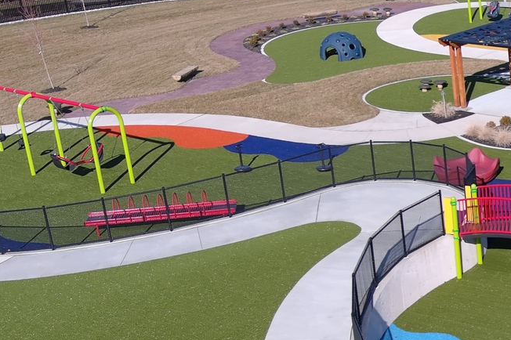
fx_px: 1263
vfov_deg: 15.3
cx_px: 707
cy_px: 264
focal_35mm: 89
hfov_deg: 20.4
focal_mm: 10.57
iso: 100
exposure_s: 1/1250
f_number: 2.8
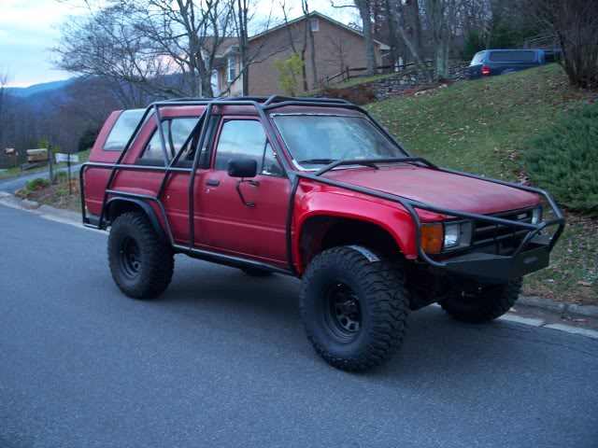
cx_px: 299
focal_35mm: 37
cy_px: 224
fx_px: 639
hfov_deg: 50.1
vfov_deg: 38.7
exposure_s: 1/8
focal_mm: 7.8
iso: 64
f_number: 2.8
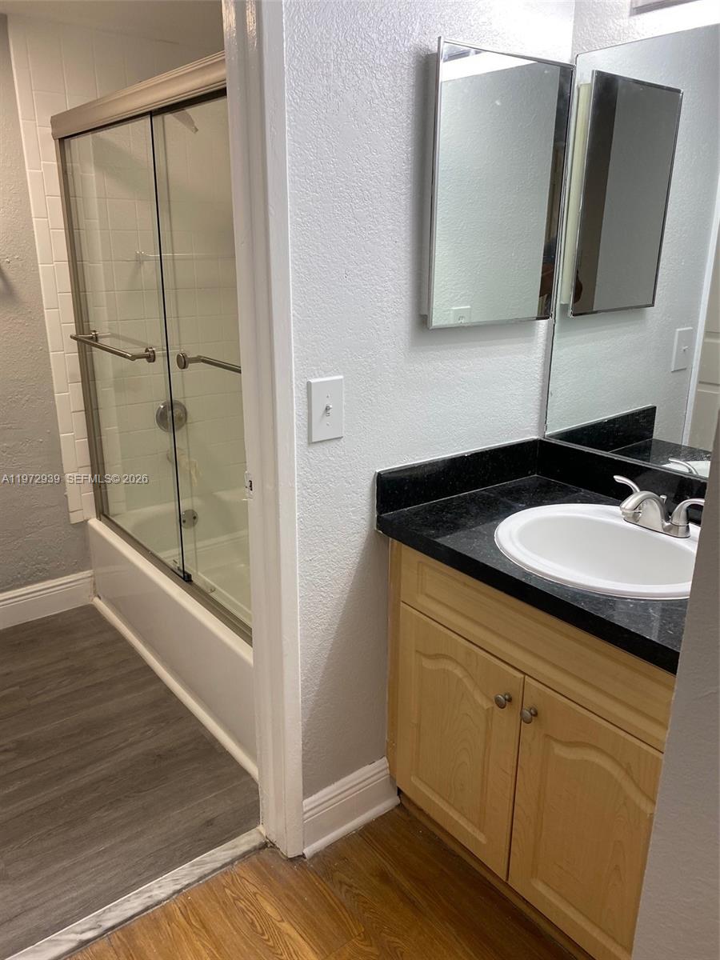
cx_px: 360
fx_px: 721
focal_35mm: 26
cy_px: 480
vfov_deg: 67.3
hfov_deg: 53.1
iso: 80
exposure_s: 1/120
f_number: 1.8
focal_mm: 4.25
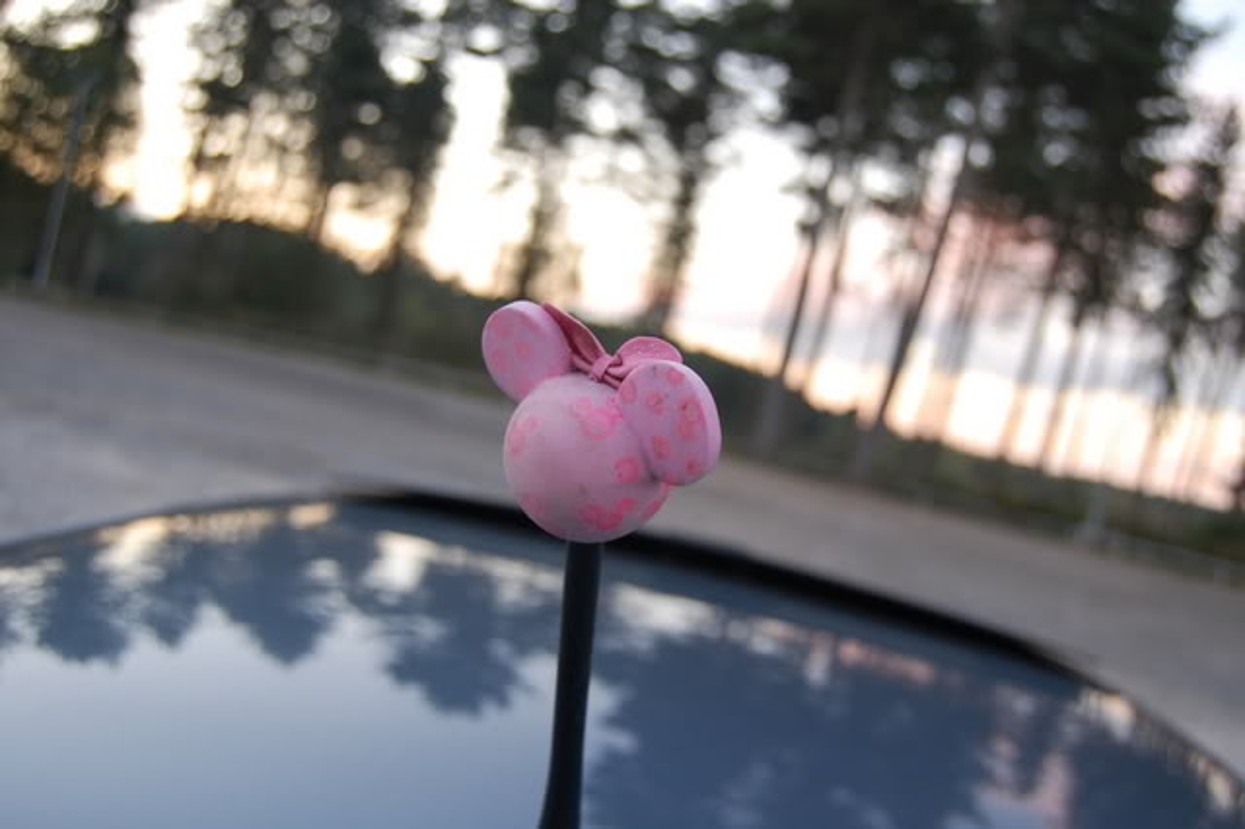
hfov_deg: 55.1
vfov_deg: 38.3
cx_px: 622
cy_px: 414
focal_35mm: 34
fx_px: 1192
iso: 400
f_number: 4
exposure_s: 1/60
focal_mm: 23
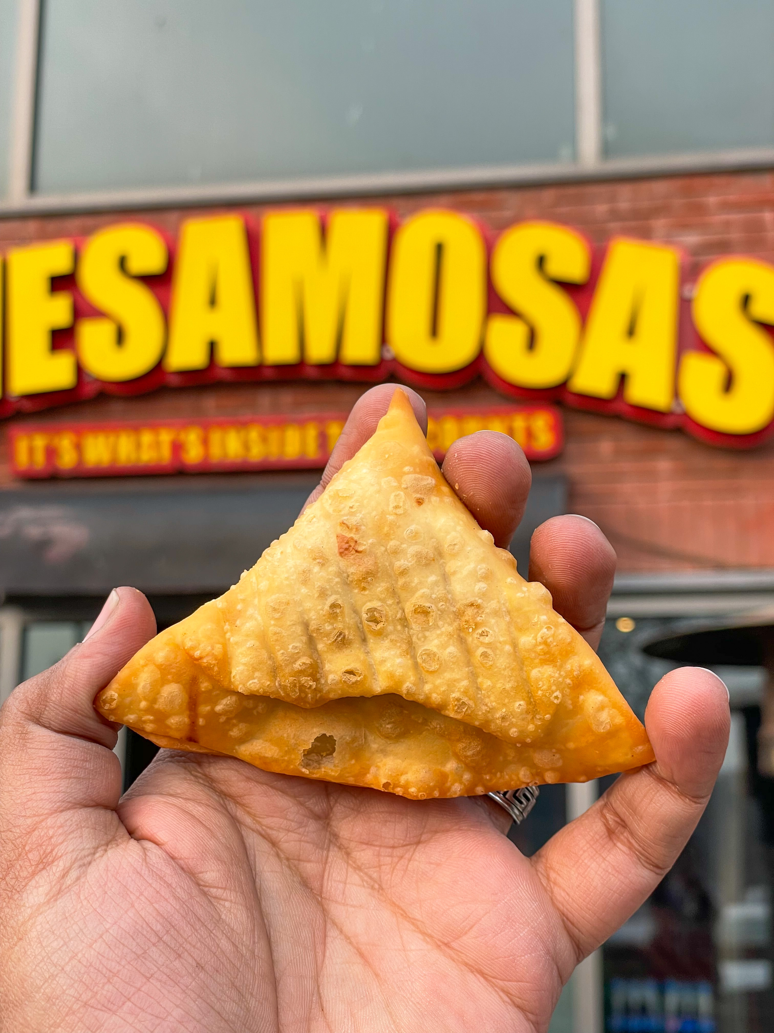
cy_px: 516
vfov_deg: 36.8
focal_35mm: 52
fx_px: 1550
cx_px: 387
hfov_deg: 28.0
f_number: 2
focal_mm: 6
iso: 25
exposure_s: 1/220
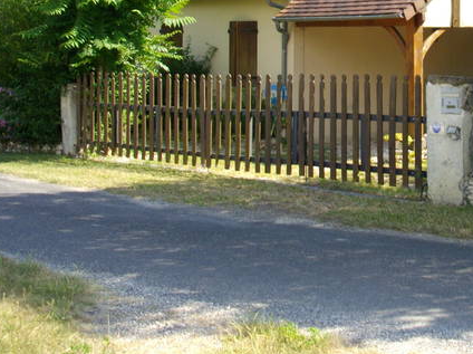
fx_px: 942
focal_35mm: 69
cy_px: 26
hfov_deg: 27.4
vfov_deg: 20.8
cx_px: 407
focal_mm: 6.2
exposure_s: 1/500
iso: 100
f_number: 2.8
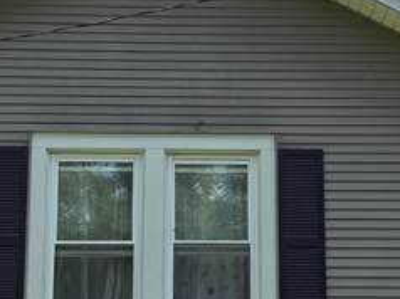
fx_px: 1293
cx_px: 202
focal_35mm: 112
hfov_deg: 17.6
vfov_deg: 13.2
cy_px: 144
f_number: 1.6
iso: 50
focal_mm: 5.96
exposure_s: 1/2451
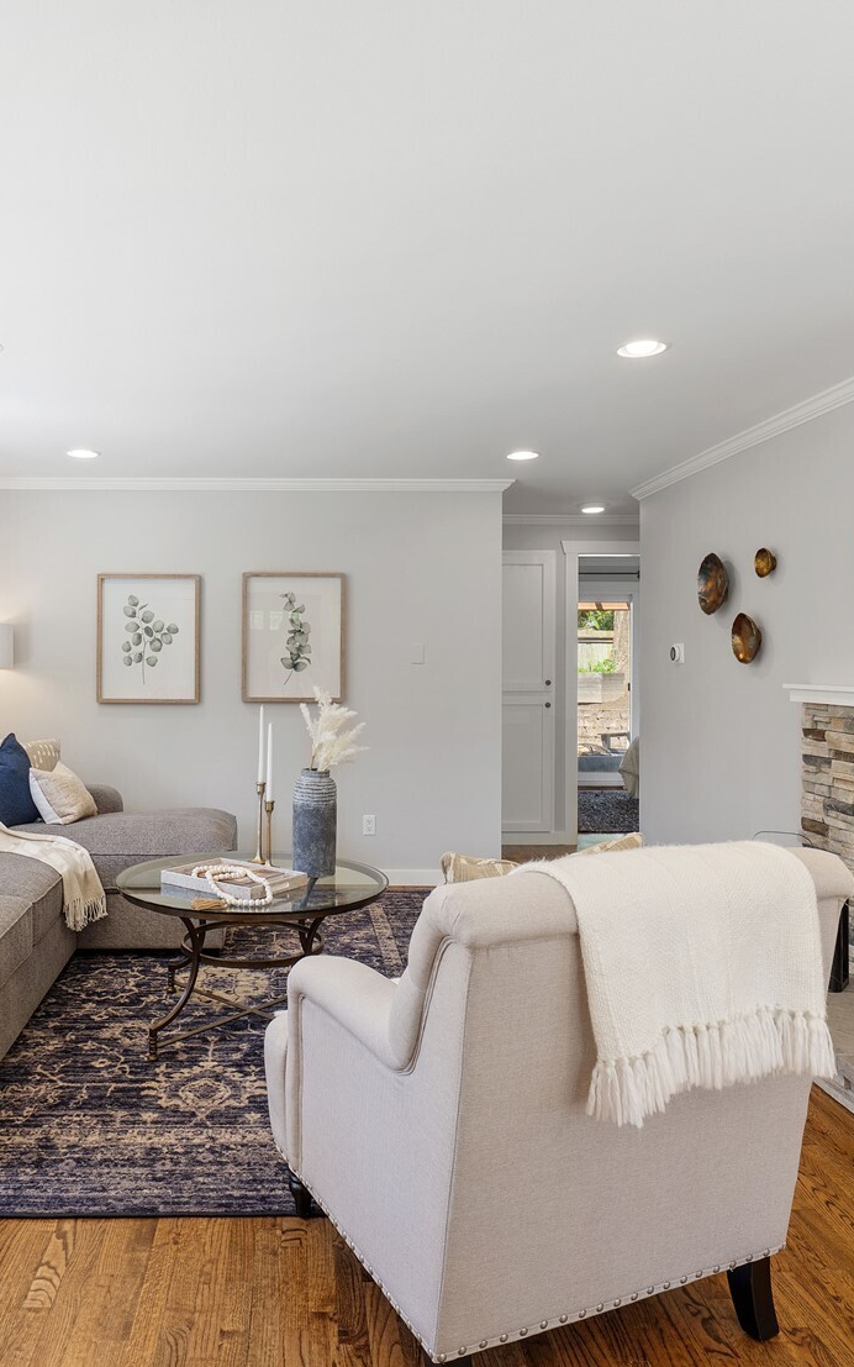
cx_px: 292
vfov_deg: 72.5
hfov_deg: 48.5
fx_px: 931
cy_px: 670
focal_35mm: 25
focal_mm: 16
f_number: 8
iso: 125
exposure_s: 1/20
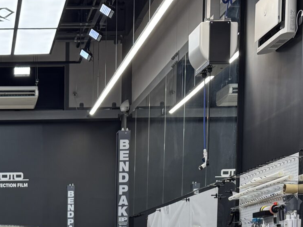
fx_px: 718
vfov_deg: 16.3
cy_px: 346
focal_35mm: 82
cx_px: -18
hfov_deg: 22.7
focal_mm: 6.76
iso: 64
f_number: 1.78
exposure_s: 1/120
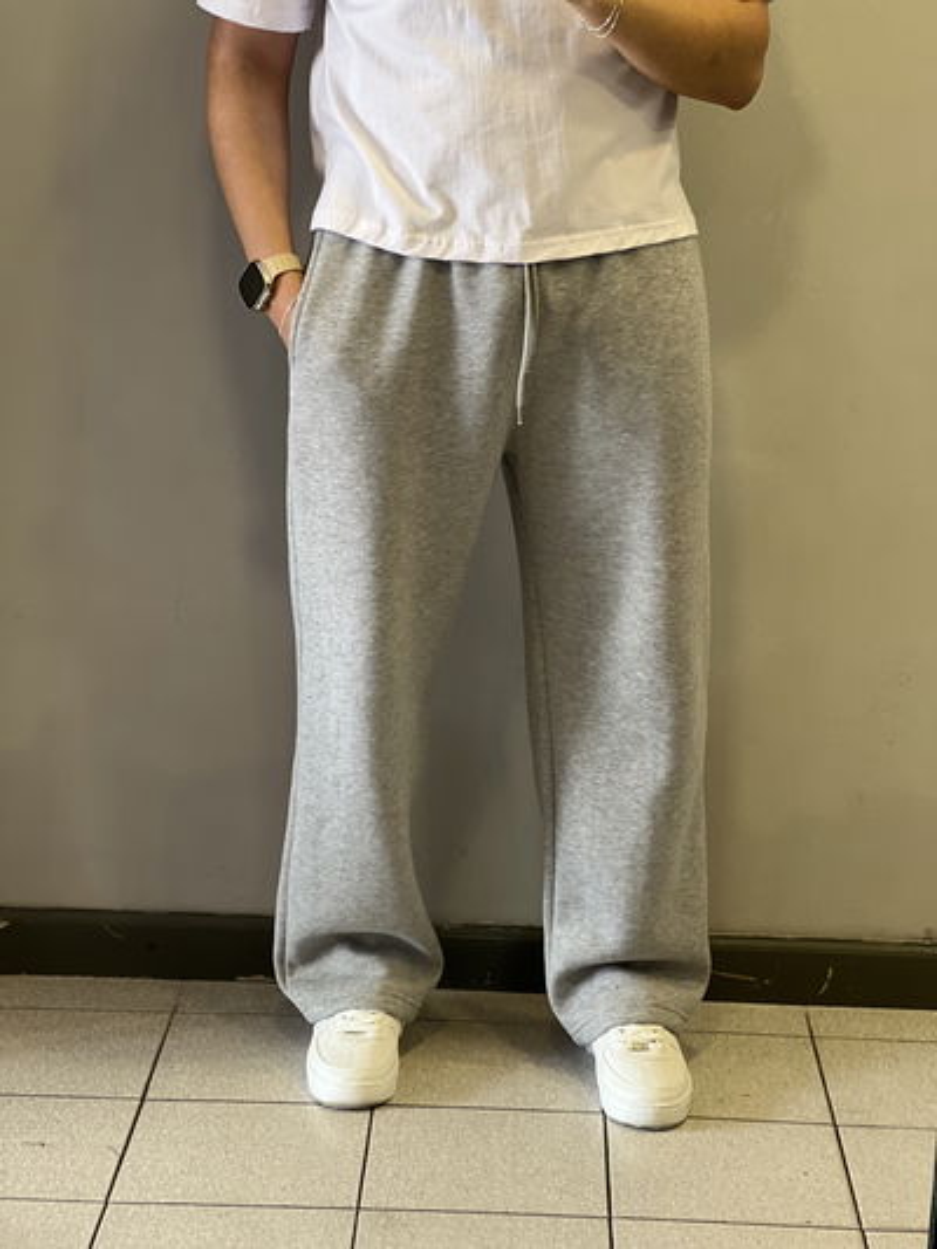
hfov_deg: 19.1
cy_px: 624
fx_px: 2778
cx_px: 468
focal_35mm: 77
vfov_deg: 25.3
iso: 160
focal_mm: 9
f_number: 2.8
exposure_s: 1/33
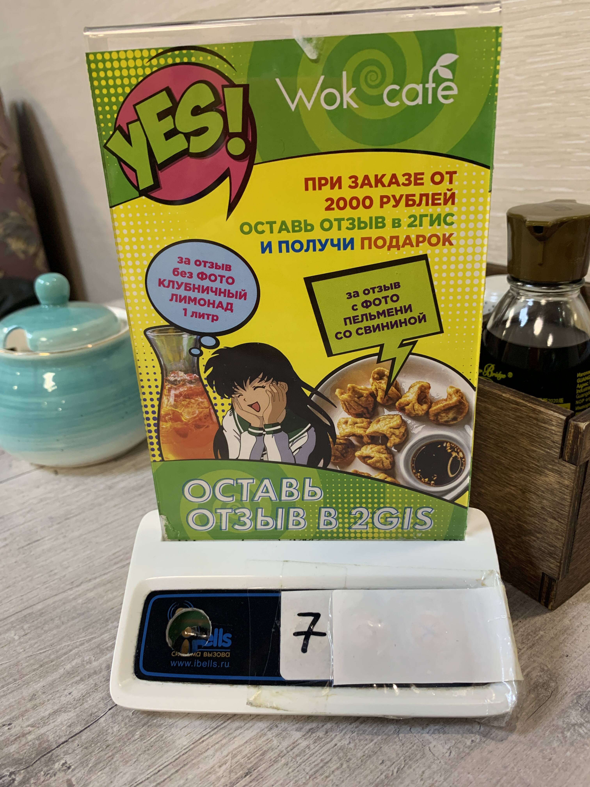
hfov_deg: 53.1
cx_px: 295
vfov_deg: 67.3
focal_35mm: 26
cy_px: 394
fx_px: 591
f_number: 1.8
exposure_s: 1/50
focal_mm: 4.25
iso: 160
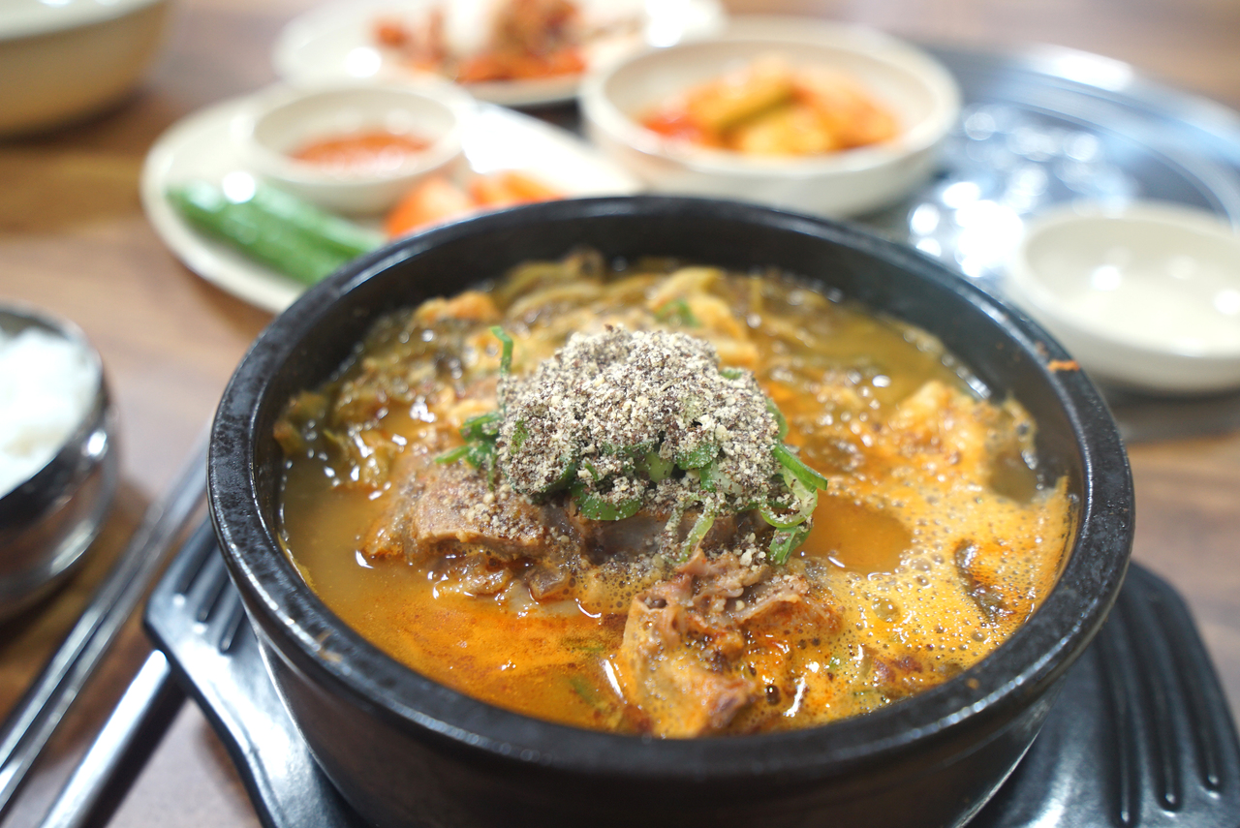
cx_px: 620
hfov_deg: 63.6
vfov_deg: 45.0
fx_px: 999
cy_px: 414
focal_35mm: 29
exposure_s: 1/40
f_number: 4
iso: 800
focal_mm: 29
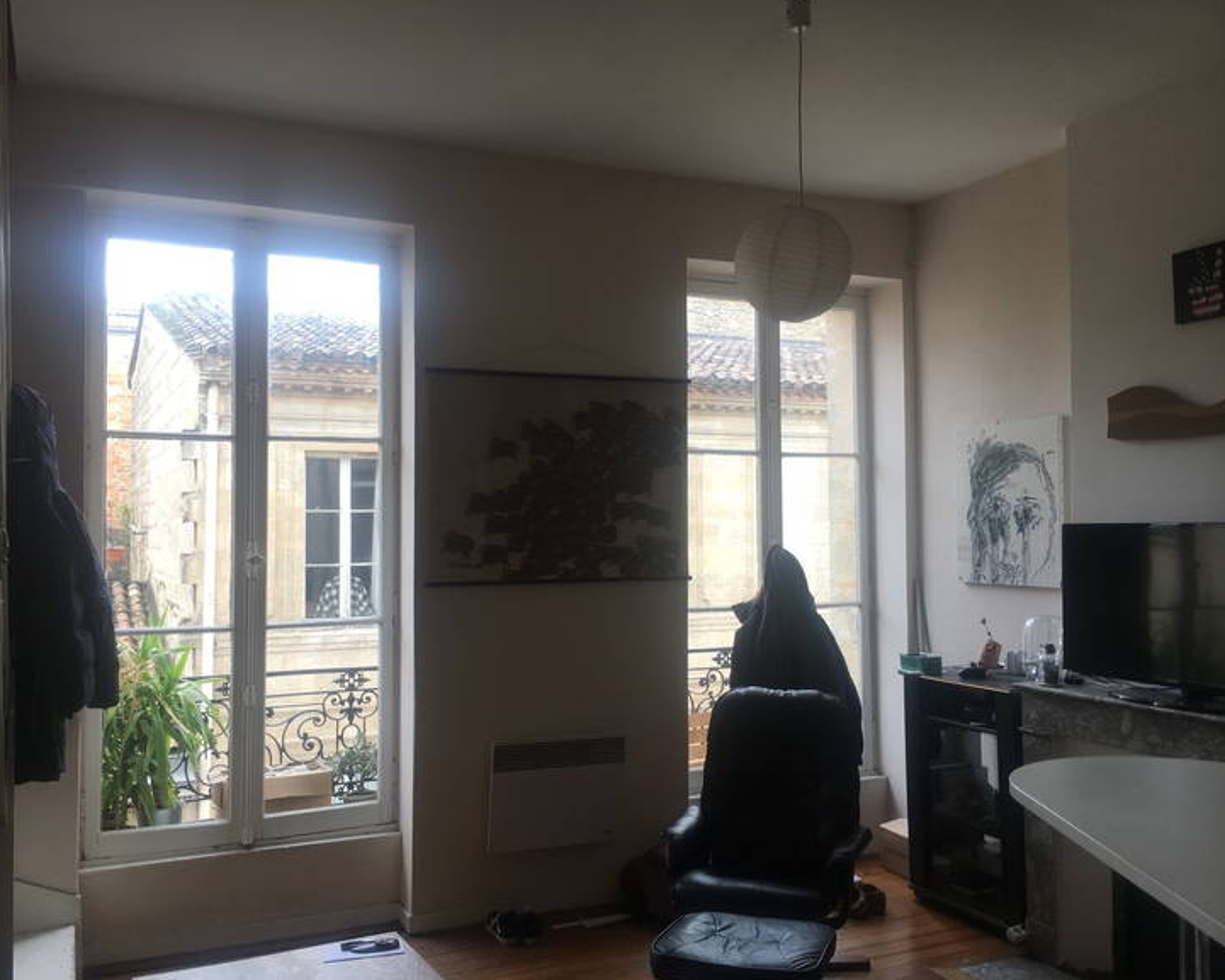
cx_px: 608
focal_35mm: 31
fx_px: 1124
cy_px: 493
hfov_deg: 57.2
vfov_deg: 47.1
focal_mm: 4.15
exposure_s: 1/100
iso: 25
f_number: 2.2
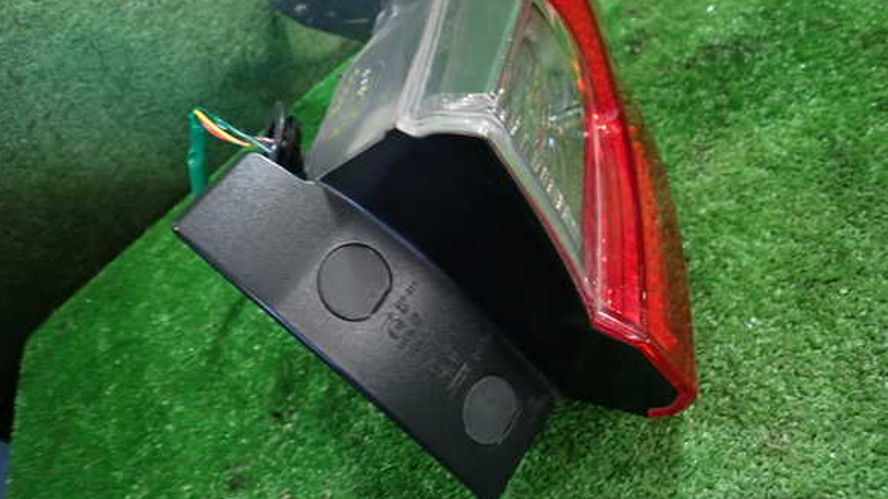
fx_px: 659
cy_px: 227
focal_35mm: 28
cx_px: 446
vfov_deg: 41.4
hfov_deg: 67.9
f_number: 2
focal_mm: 4.5
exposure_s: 1/30
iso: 250
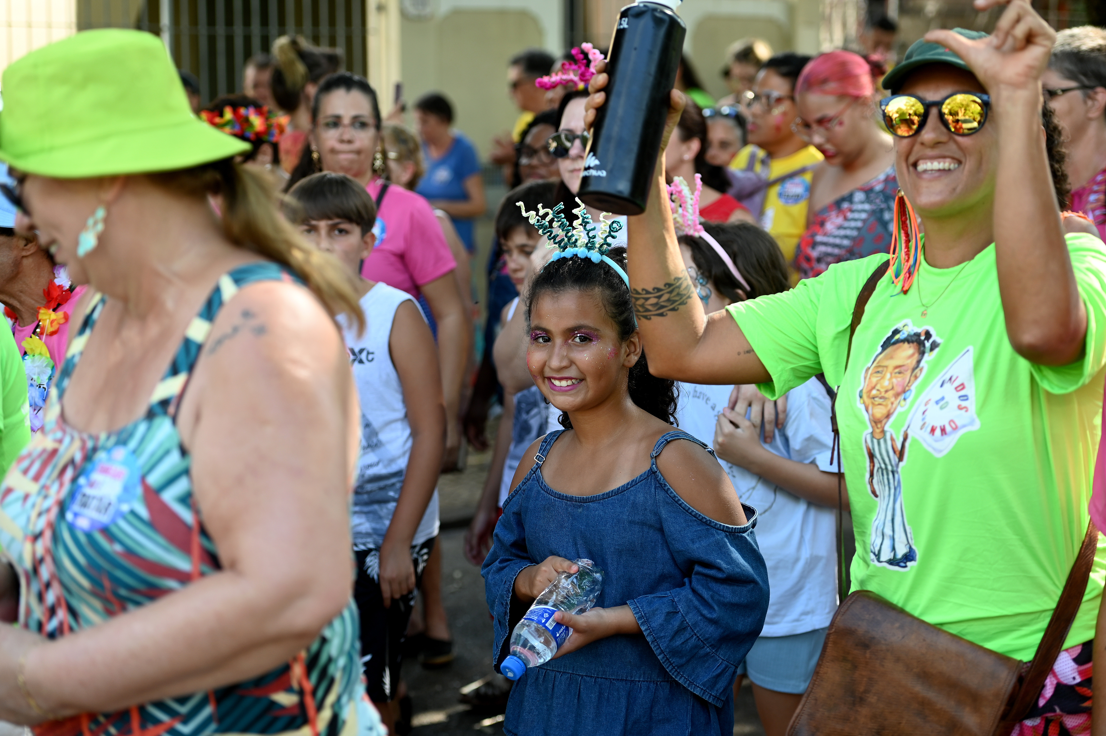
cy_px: 368
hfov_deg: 28.9
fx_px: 2149
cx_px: 553
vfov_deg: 19.4
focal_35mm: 70
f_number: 3.2
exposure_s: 1/250
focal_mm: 70
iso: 250
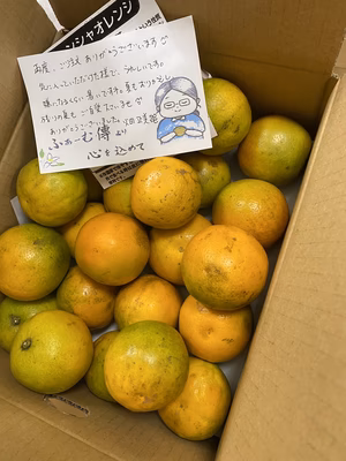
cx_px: 173
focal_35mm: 26
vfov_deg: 67.3
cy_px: 230
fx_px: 347
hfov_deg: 53.1
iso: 400
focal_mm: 4.25
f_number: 1.8
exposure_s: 1/60
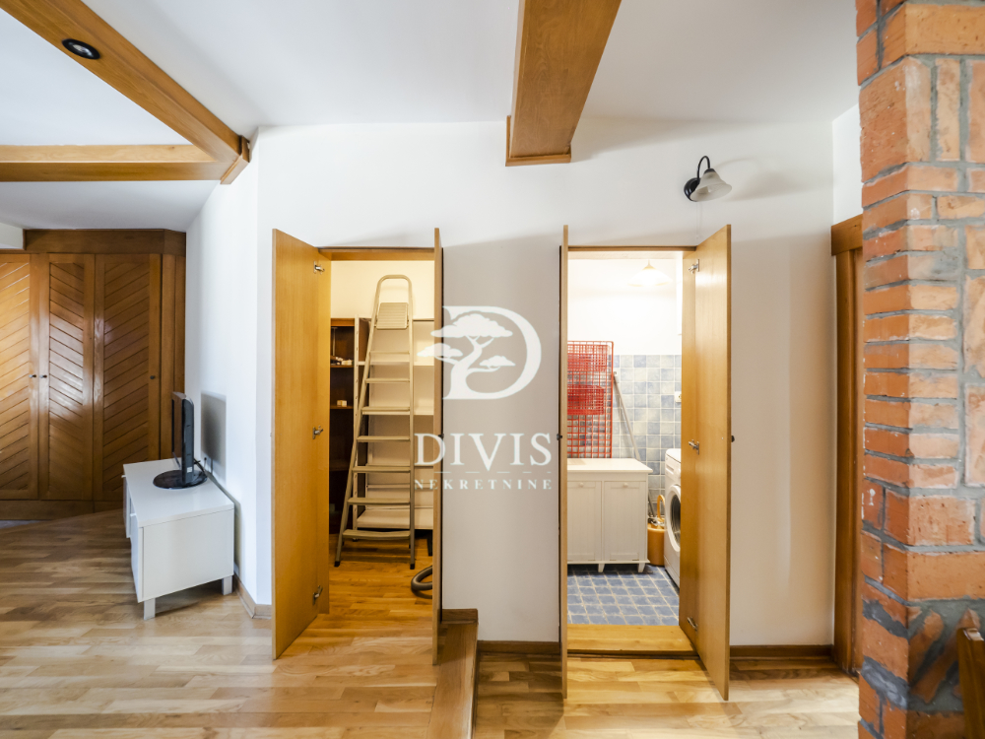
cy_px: 370
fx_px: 398
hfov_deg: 102.1
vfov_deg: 85.7
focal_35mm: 14
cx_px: 492
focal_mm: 7
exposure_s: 1/20
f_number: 4
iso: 400
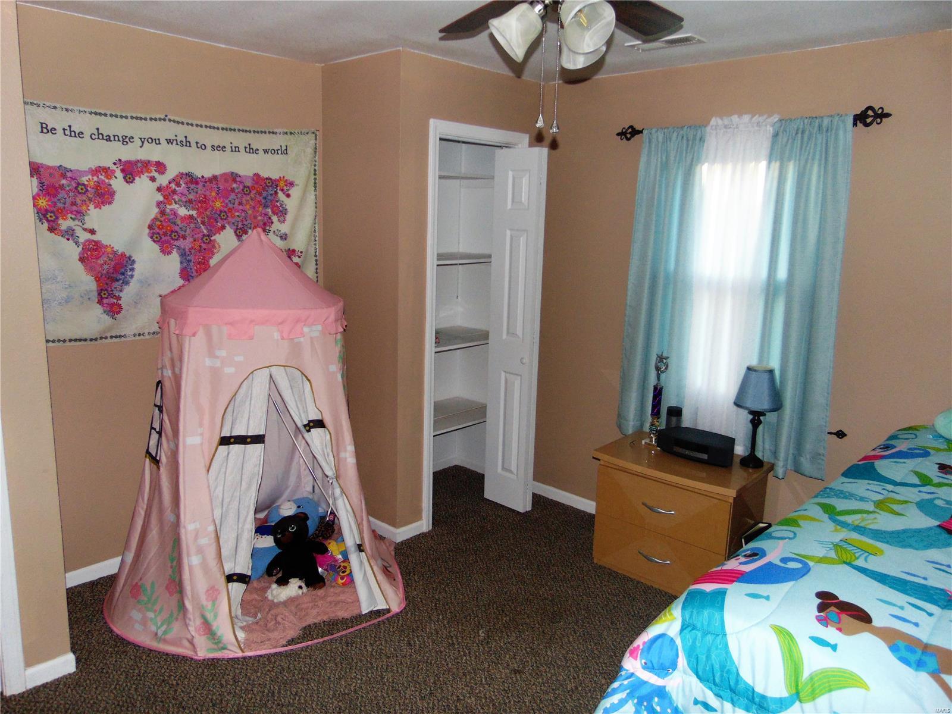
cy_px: 357
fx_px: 688
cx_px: 476
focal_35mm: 25
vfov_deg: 54.9
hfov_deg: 69.4
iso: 200
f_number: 3
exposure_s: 1/8
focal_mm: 4.5
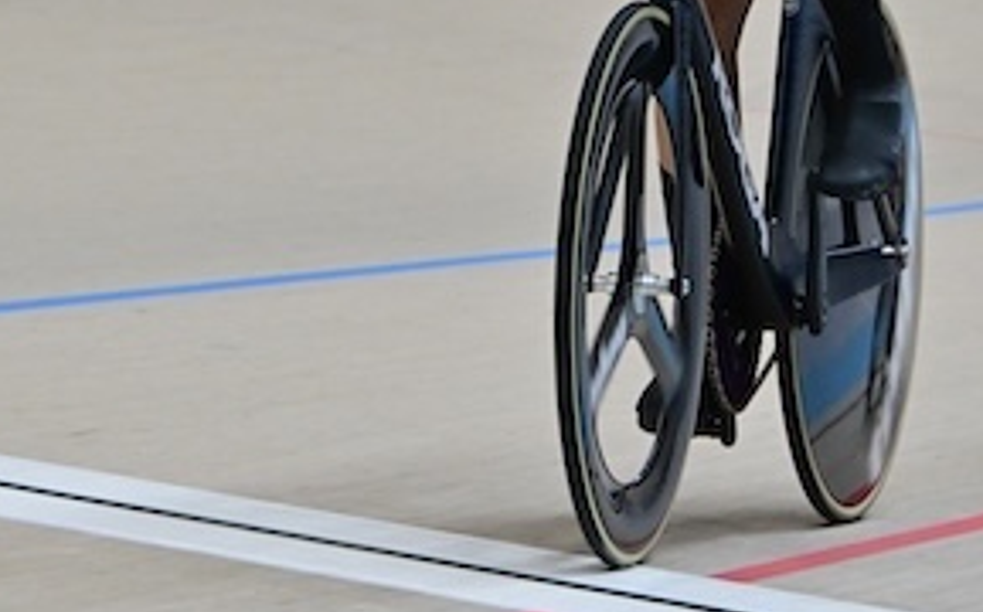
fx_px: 12847
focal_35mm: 480
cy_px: 110
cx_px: 772
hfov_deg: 4.4
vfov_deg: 2.7
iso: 3200
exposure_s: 1/500
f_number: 8
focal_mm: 170
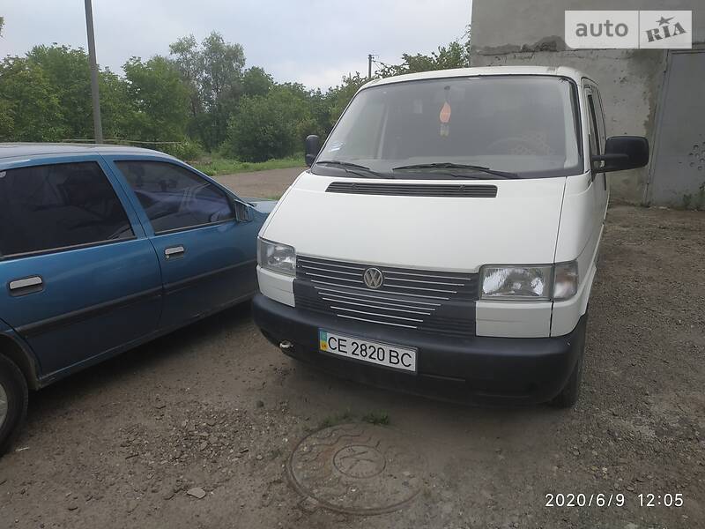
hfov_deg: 71.6
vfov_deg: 56.8
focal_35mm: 24
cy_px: 264
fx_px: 489
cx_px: 352
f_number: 1.9
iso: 100
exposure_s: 1/1524
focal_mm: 3.9
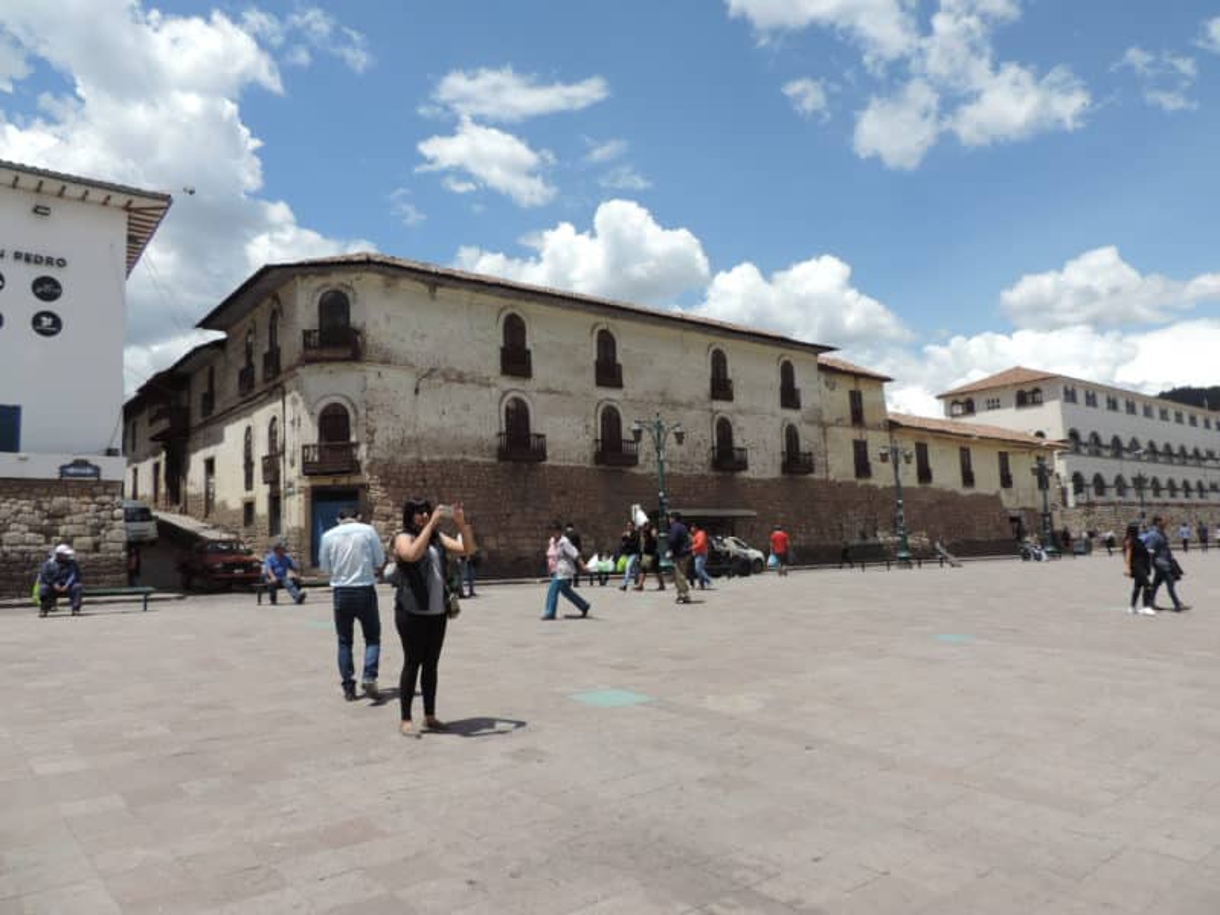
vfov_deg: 56.8
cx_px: 610
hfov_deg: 71.6
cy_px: 458
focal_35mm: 24
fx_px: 846
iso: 80
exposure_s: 1/1250
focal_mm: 4.3
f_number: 3
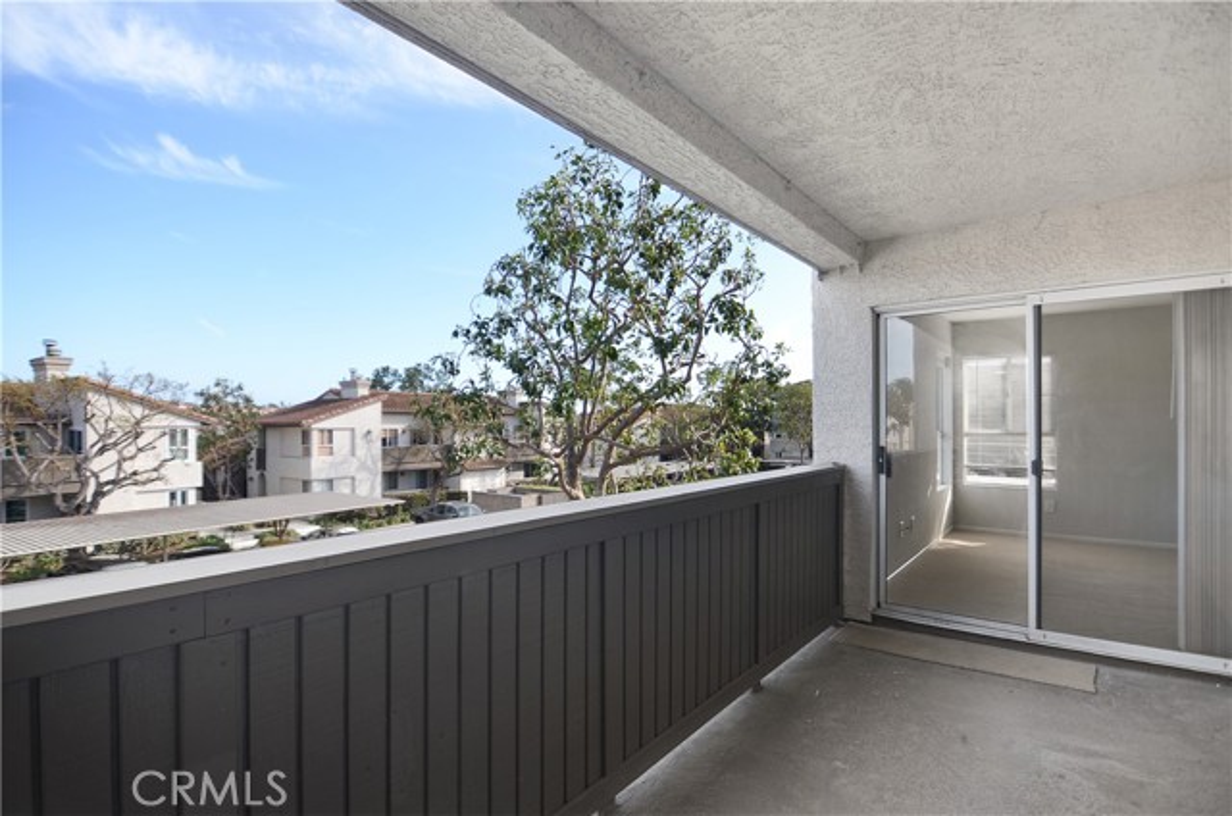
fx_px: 564
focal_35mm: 16
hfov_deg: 95.1
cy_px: 408
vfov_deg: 71.8
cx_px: 616
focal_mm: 11
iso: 100
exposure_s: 1/50
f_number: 3.2
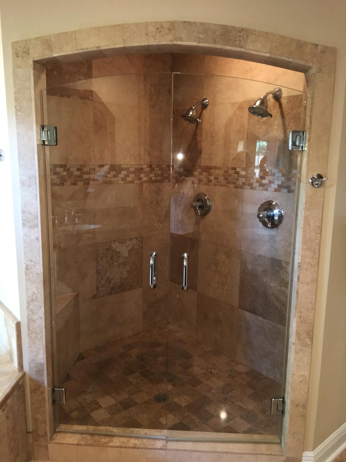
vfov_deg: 61.7
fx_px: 386
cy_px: 231
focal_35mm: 29
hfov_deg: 48.2
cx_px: 173
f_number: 2.2
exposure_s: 1/30
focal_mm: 4.15
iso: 100
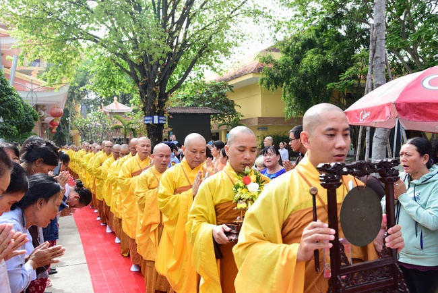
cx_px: 219
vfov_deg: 38.9
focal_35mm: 34
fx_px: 414
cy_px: 146
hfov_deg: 55.8
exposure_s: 1/400
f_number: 6.3
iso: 400
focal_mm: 34
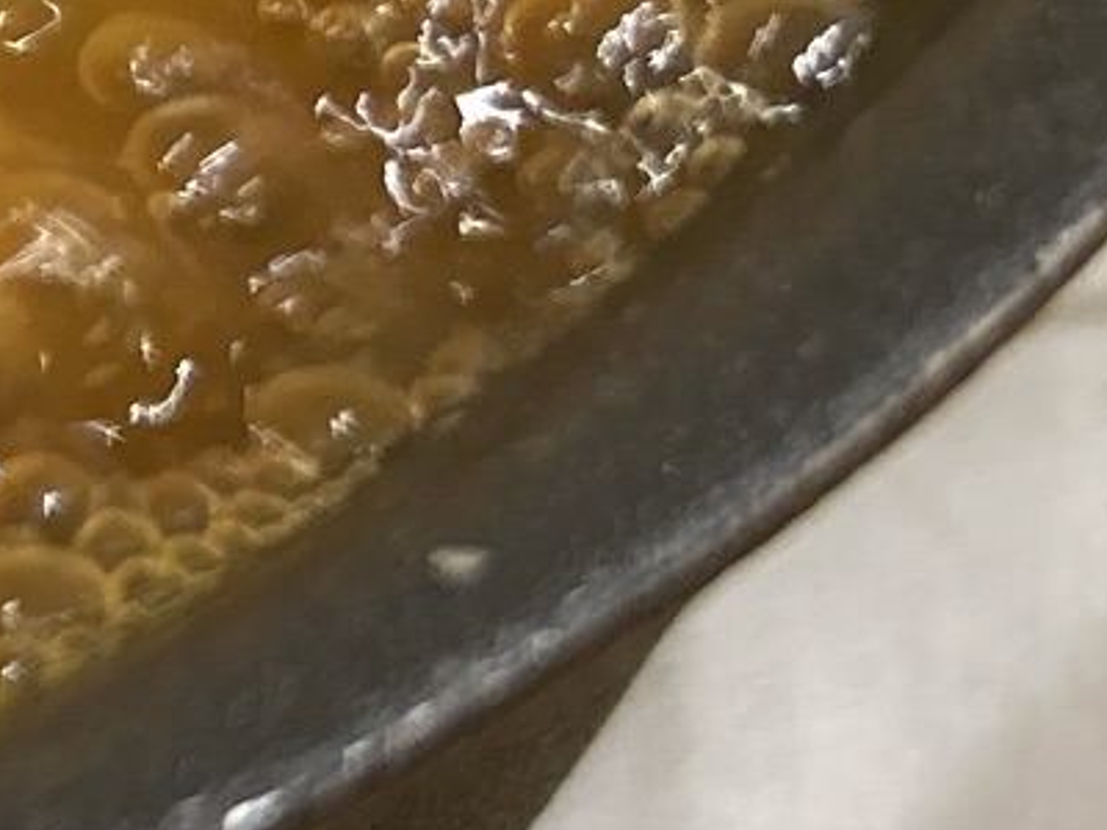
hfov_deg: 12.2
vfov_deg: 10.9
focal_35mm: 130
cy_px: -495
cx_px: -1511
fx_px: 4157
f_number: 1.5
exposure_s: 1/100
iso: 100
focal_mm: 5.7
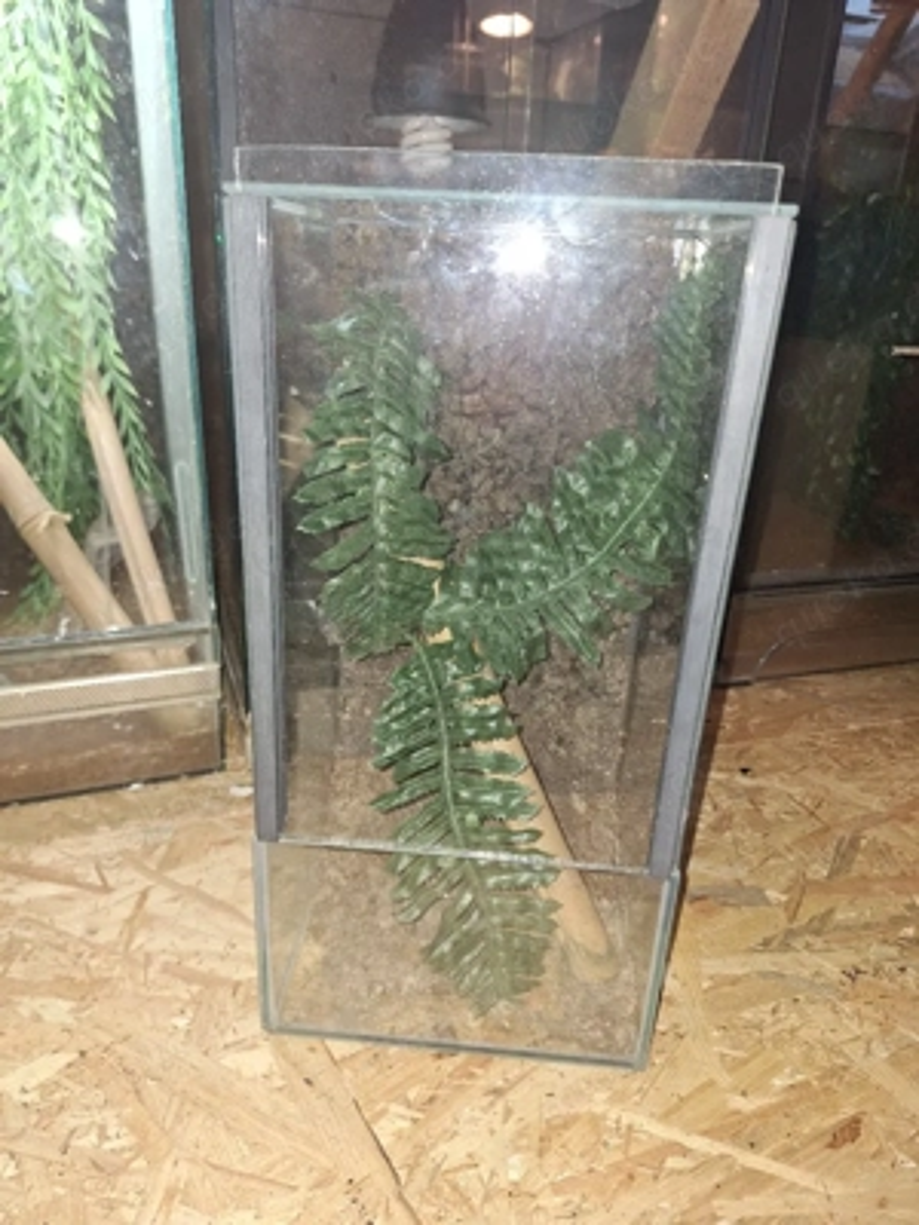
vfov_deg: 73.9
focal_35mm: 23
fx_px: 814
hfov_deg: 58.9
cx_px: 460
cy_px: 612
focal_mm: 5.54
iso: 125
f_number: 1.8
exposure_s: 1/50
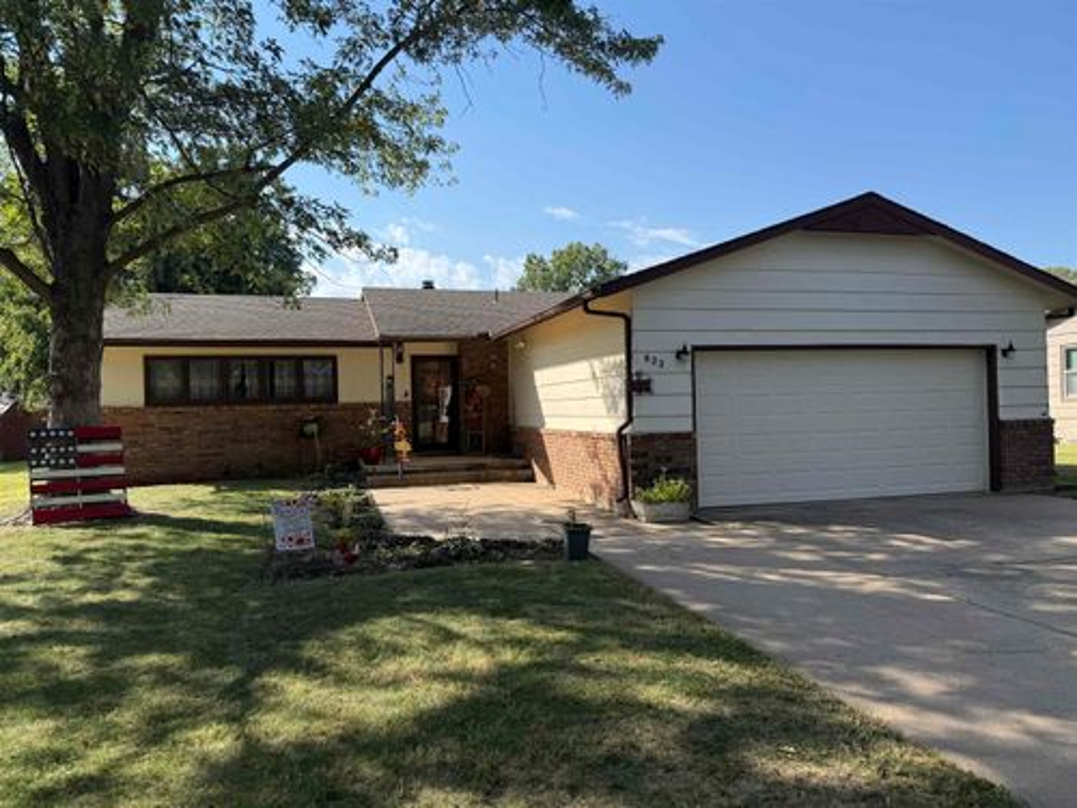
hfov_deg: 71.6
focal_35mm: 24
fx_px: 747
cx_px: 538
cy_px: 404
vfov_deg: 56.8
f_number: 1.78
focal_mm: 6.76
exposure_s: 1/3279
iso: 80
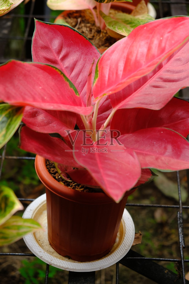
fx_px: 653
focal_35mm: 83
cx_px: 94
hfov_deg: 16.5
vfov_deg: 24.5
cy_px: 142
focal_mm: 55
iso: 320
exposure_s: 1/110
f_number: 4
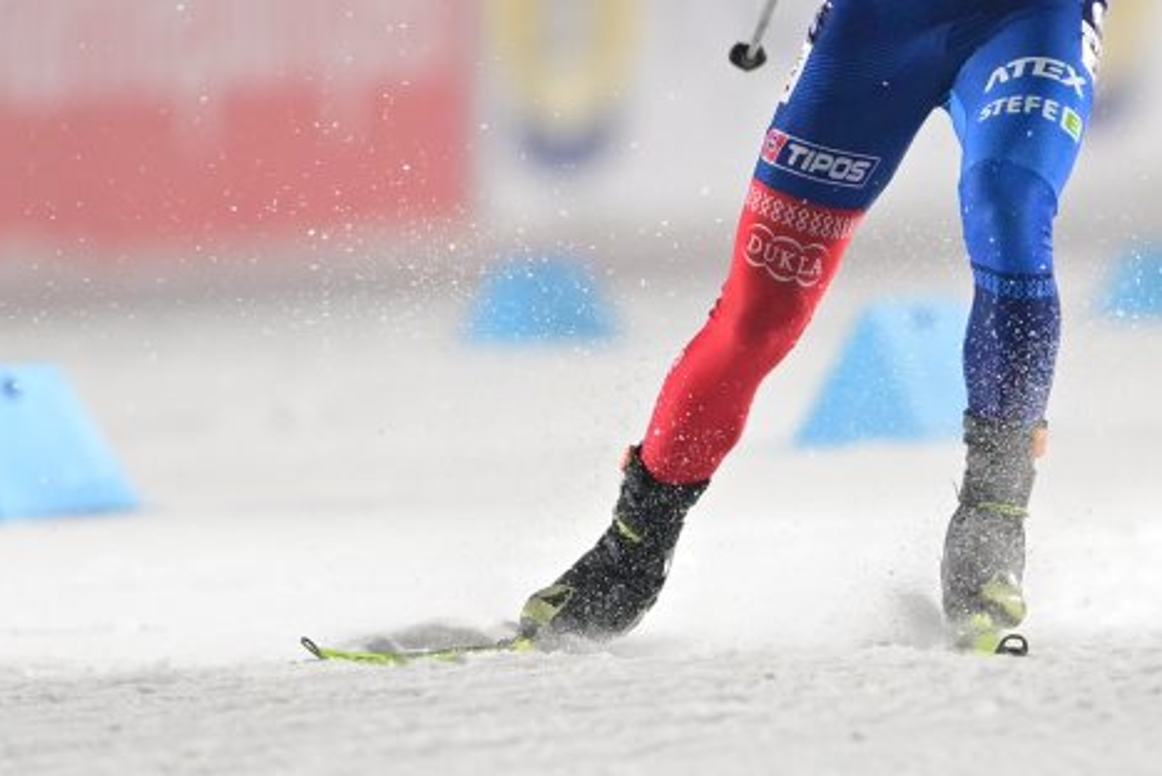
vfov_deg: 1.6
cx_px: 943
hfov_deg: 2.4
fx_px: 27678
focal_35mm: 857
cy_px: 35
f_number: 2.8
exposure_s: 1/1000
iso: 1250
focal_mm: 400
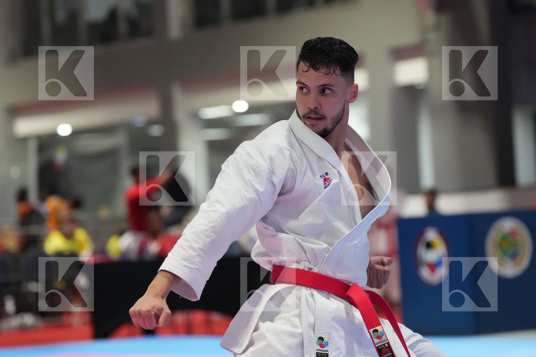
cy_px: 178
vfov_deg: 7.9
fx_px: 2590
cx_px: 268
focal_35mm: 174
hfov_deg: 11.8
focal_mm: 116
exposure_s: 1/500
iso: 8000
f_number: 2.8
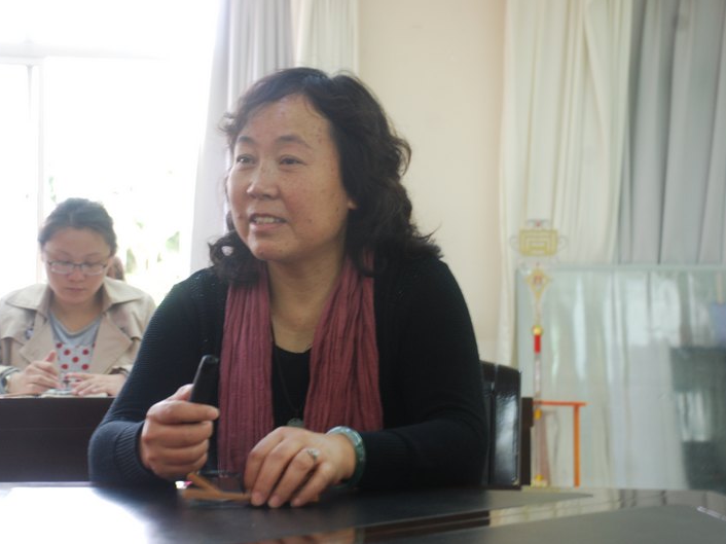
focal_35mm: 72
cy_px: 271
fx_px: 1510
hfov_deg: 27.0
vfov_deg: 20.4
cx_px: 330
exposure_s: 1/6
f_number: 4.8
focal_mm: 44
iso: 400
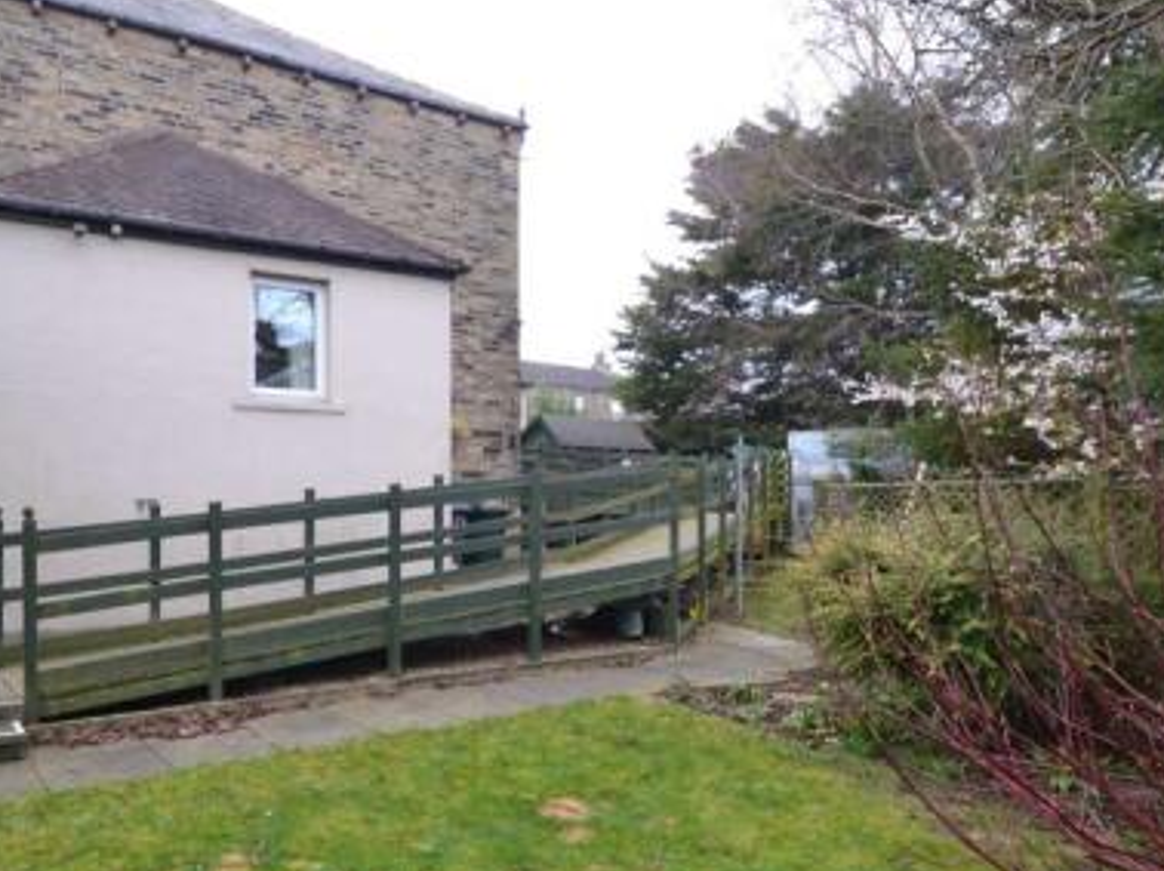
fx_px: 840
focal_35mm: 25
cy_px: 503
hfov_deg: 67.6
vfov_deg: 54.6
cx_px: 393
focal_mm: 10
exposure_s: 1/125
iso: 280
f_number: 5.6
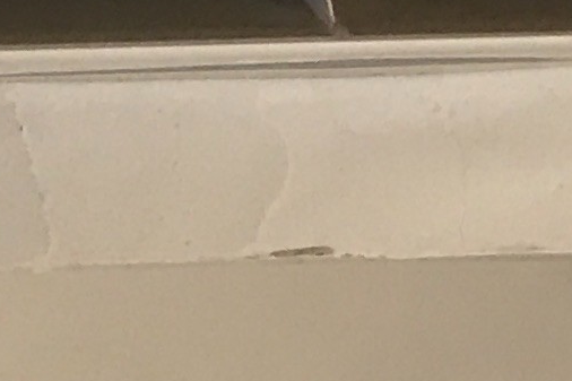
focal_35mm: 232
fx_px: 3685
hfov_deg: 8.7
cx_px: -259
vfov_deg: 5.8
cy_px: -326
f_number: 1.8
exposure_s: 1/20
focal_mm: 3.99
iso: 40
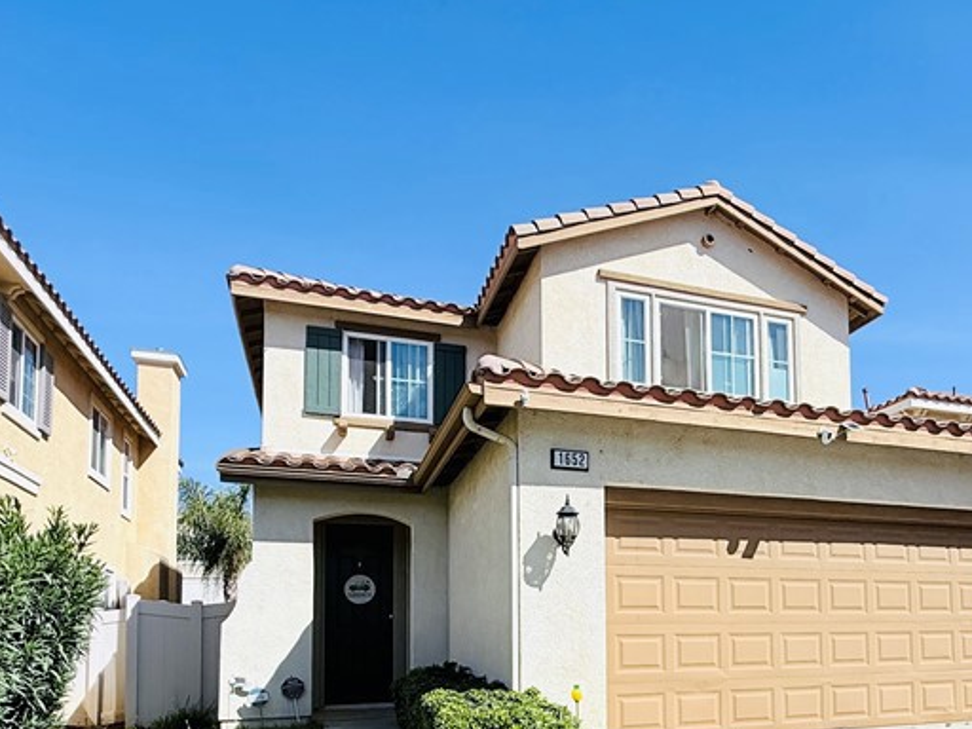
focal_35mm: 28
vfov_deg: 46.9
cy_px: 589
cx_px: 655
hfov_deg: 61.8
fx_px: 786
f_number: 2.2
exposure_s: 1/2976
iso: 50
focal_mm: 2.22
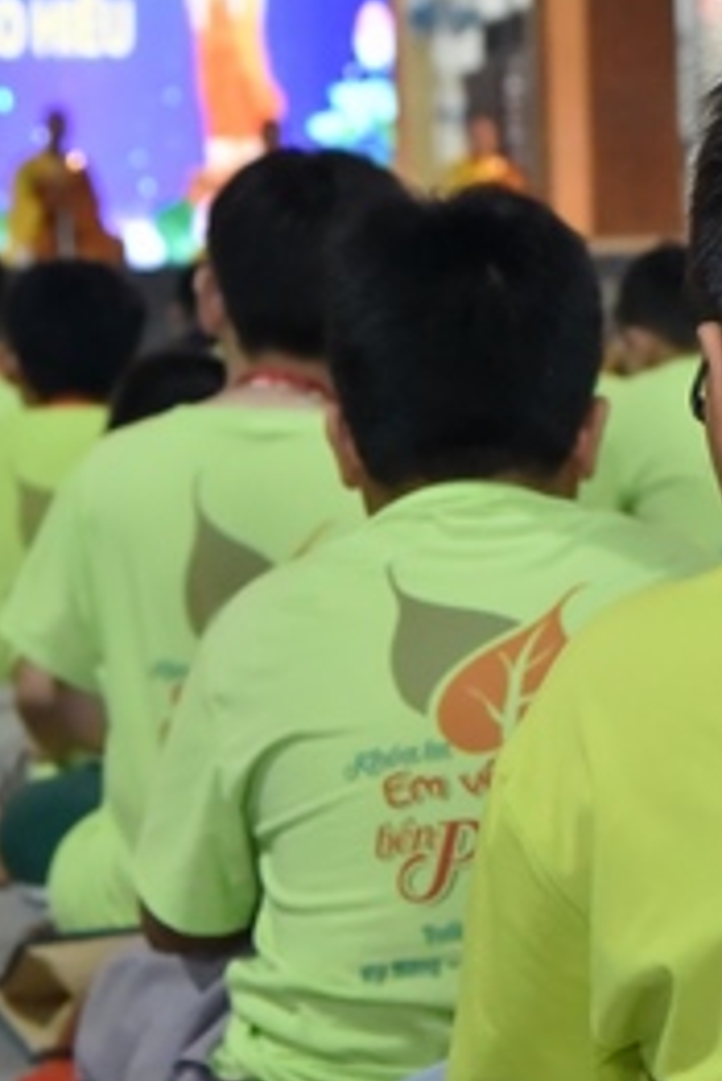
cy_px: 429
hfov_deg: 10.6
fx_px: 3875
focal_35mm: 129
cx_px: 656
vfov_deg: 15.9
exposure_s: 1/125
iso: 6400
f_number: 5.6
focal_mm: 52
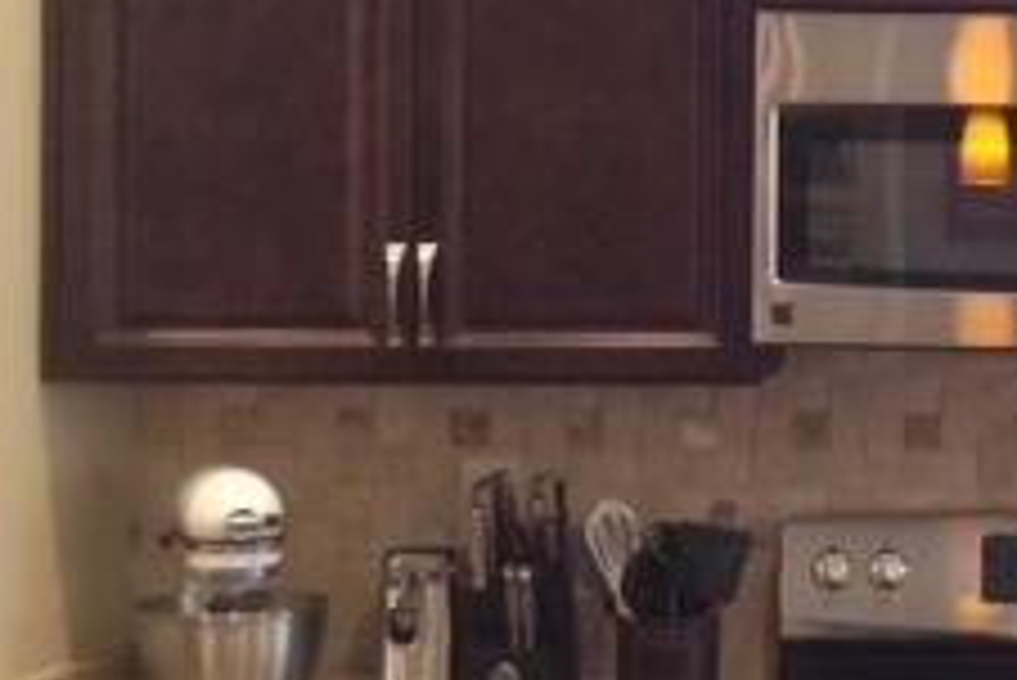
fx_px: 2742
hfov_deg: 20.0
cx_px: 1156
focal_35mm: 97
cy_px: 212
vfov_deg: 14.1
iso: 250
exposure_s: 1/20
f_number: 2.4
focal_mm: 4.12
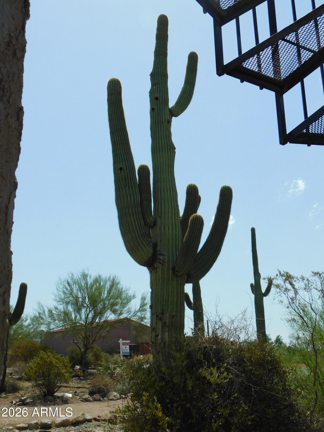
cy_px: 216
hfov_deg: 36.0
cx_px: 162
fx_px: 499
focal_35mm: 40
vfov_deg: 46.8
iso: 125
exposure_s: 1/500
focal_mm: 7.1
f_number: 7.2
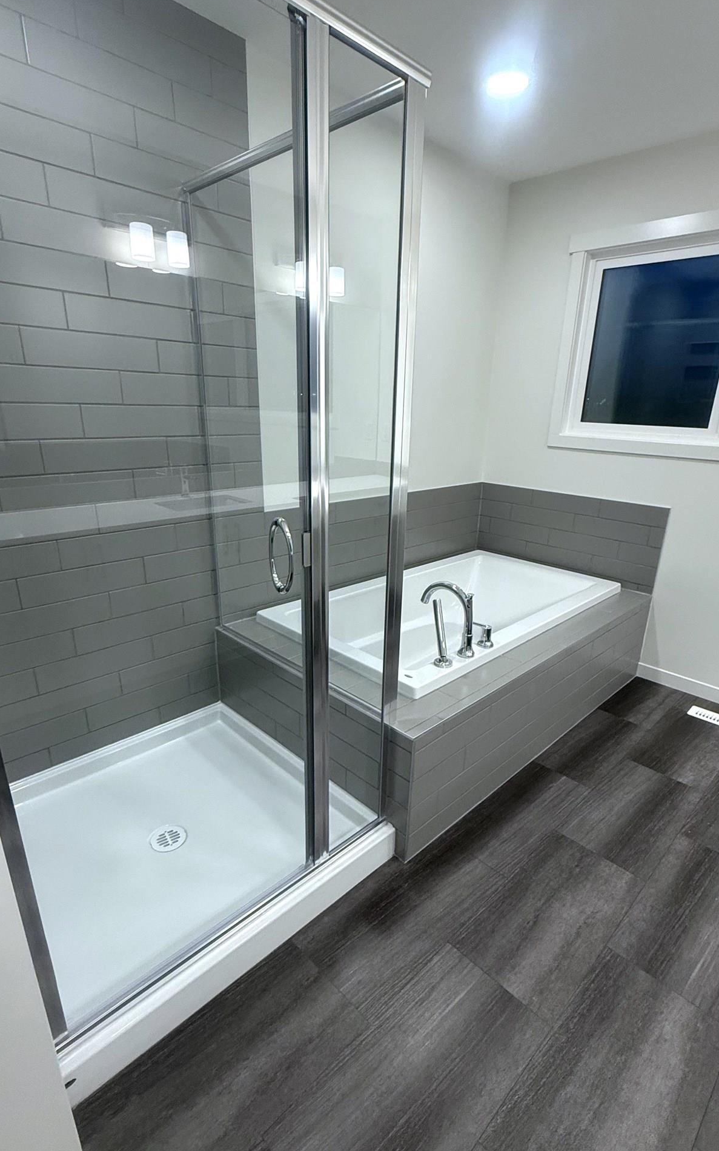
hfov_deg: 65.0
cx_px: 374
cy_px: 611
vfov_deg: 91.0
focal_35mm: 18
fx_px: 565
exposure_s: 1/120
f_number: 2.2
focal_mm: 2.22
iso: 320
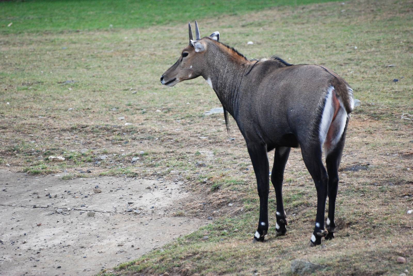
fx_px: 3790
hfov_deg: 6.2
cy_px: 138
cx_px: 206
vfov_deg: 4.2
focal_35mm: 330
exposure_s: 1/640
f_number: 5.3
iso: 1000
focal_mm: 220
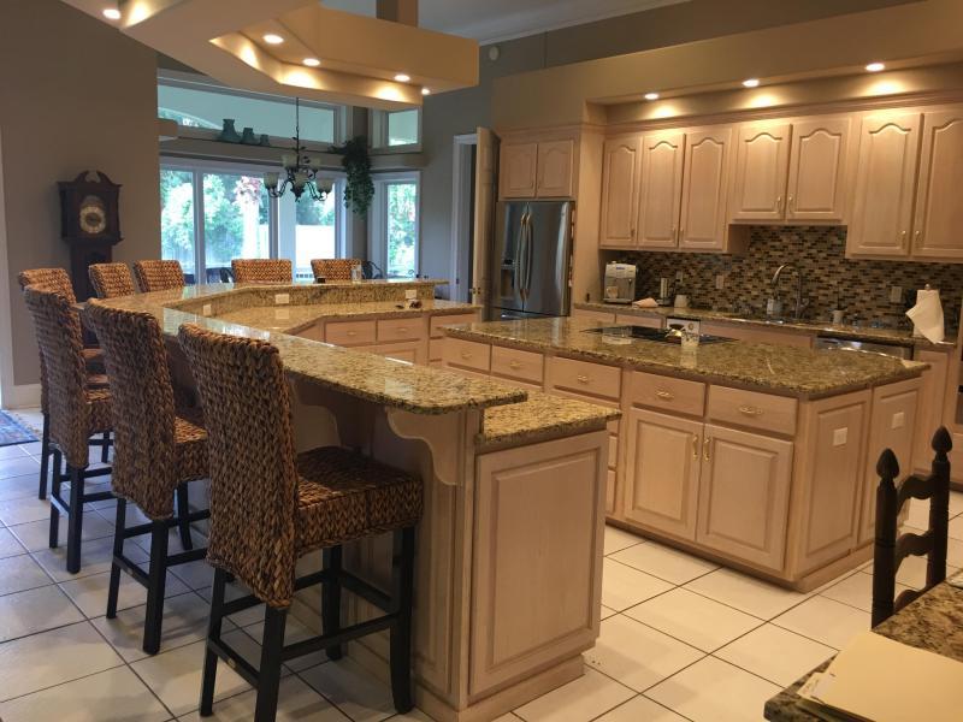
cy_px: 361
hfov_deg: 61.7
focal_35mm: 29
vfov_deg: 48.2
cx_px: 482
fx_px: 807
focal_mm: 4.15
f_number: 2.2
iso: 32
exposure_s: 1/15
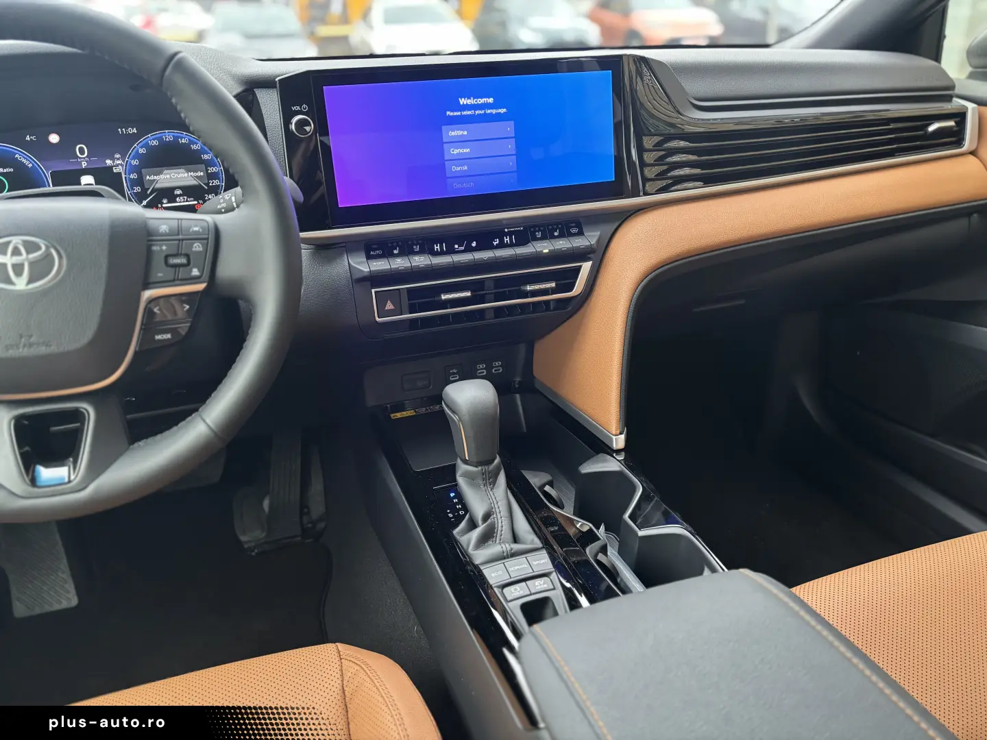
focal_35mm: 26
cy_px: 370
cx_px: 494
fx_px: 741
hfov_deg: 67.3
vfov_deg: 53.1
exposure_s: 1/60
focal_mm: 5.96
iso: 400
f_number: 1.6
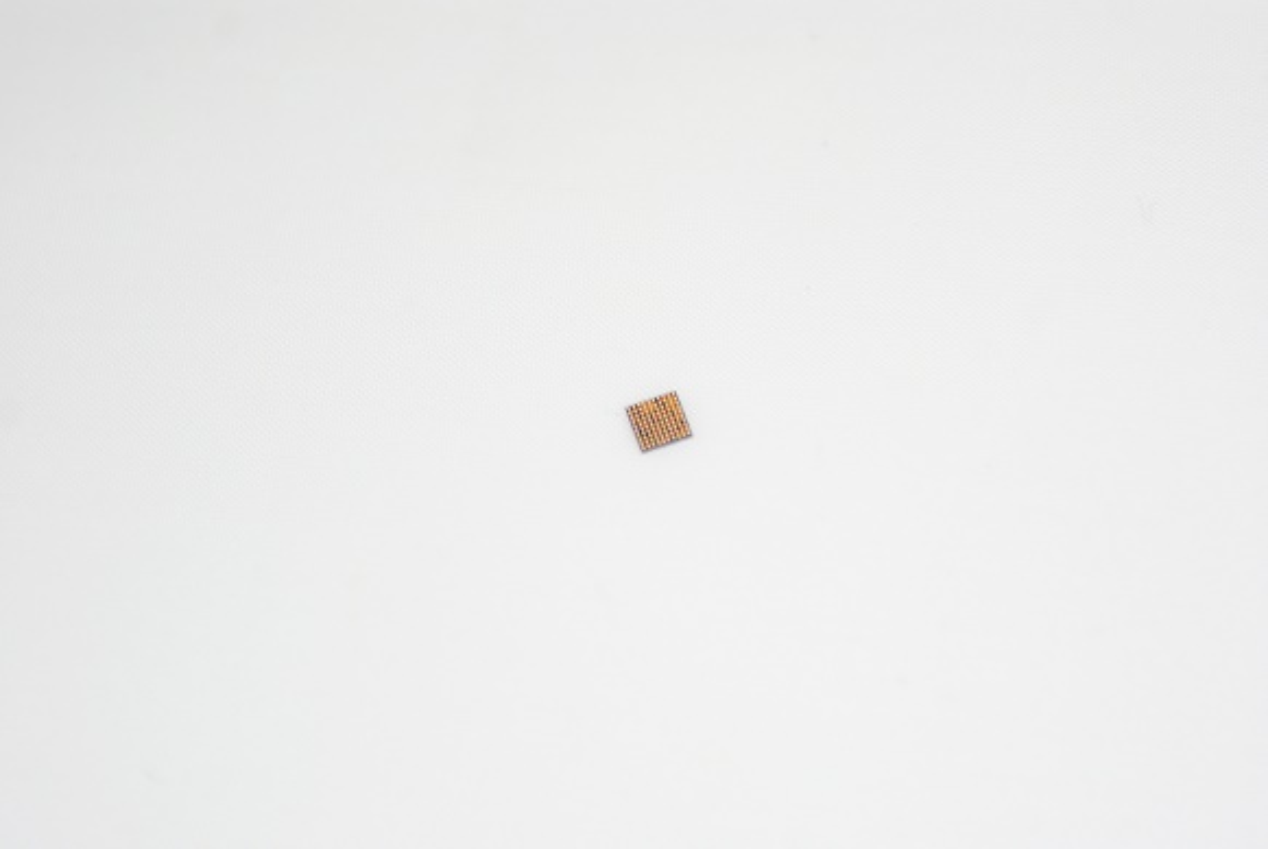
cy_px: 424
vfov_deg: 13.1
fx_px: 3703
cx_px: 634
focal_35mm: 105
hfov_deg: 19.4
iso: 1600
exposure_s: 1/160
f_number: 5.6
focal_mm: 70
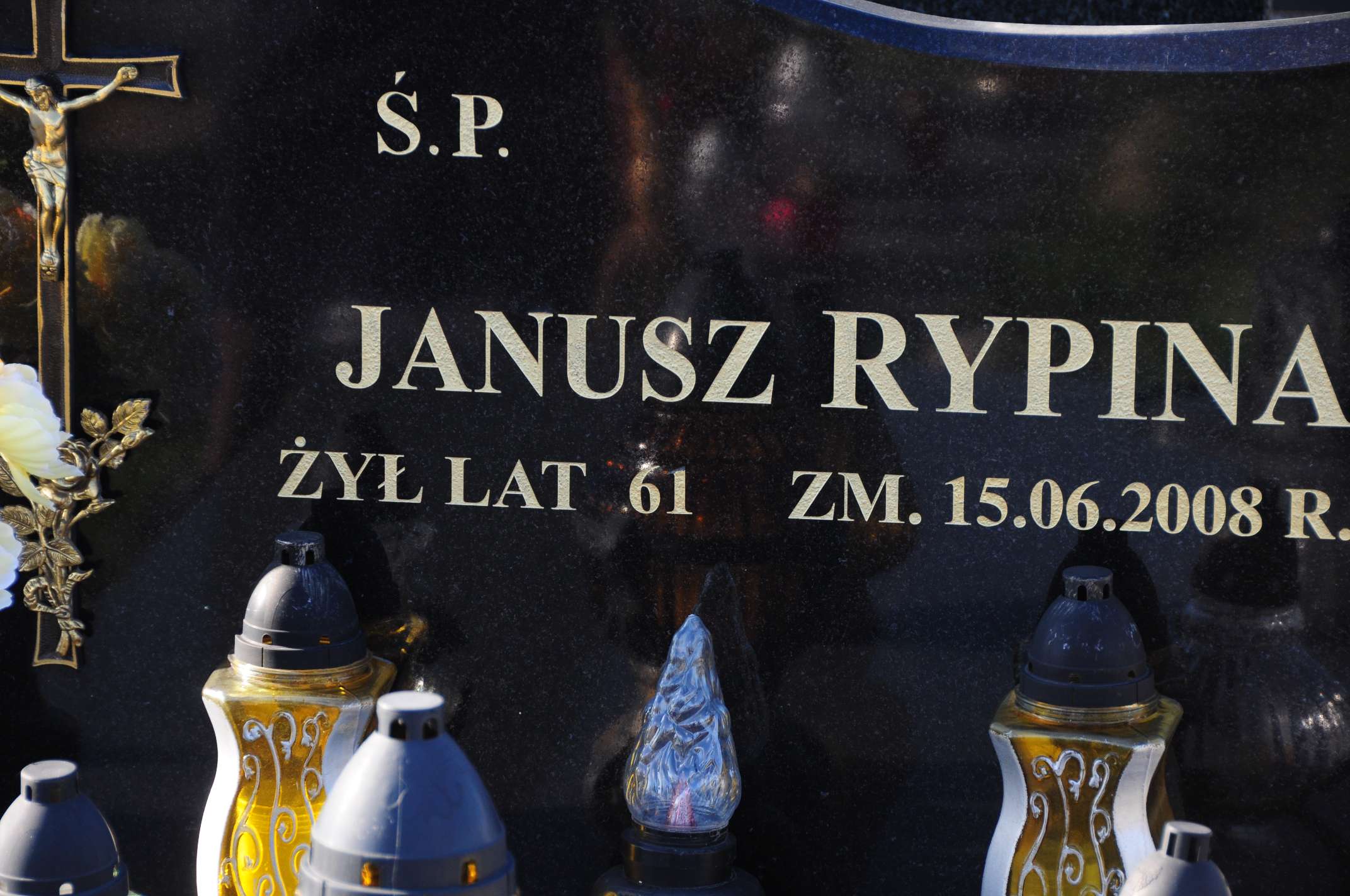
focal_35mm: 168
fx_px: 6292
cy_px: 448
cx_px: 675
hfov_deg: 12.2
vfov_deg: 8.2
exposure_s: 1/250
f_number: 7.1
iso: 320
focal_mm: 112
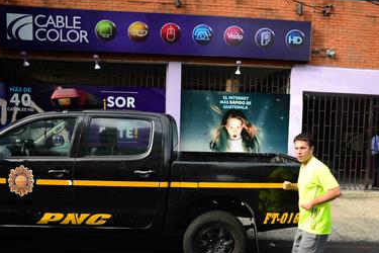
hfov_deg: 58.4
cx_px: 220
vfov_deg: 40.7
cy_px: 166
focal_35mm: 32
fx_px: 337
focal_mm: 24
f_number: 2.8
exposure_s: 1/160
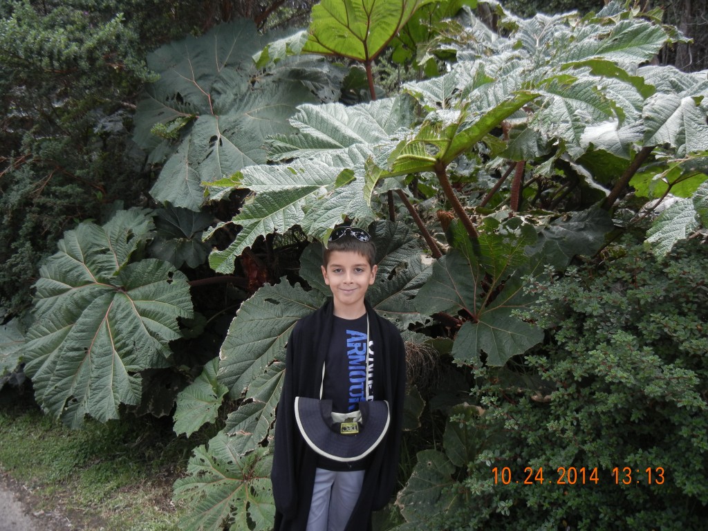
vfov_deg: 46.8
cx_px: 354
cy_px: 266
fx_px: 614
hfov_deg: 60.0
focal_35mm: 30
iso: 160
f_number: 3.5
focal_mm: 5.4
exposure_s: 1/272
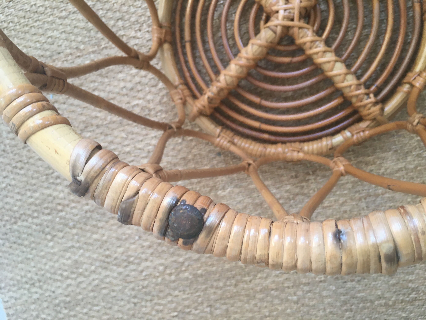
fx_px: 357
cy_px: 160
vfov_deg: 48.2
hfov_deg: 61.7
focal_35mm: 29
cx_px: 213
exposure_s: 1/33
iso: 80
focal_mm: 4.15
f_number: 2.2
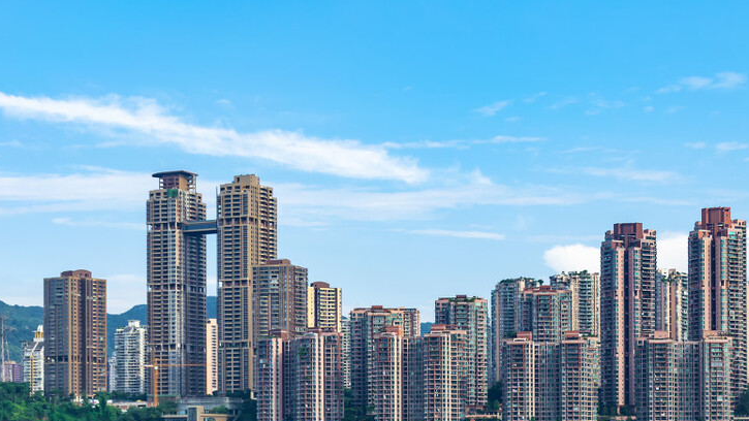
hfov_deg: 26.9
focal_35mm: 78
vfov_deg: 15.5
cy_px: 263
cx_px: 548
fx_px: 1549
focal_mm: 30
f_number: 5.6
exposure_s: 1/640
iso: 100
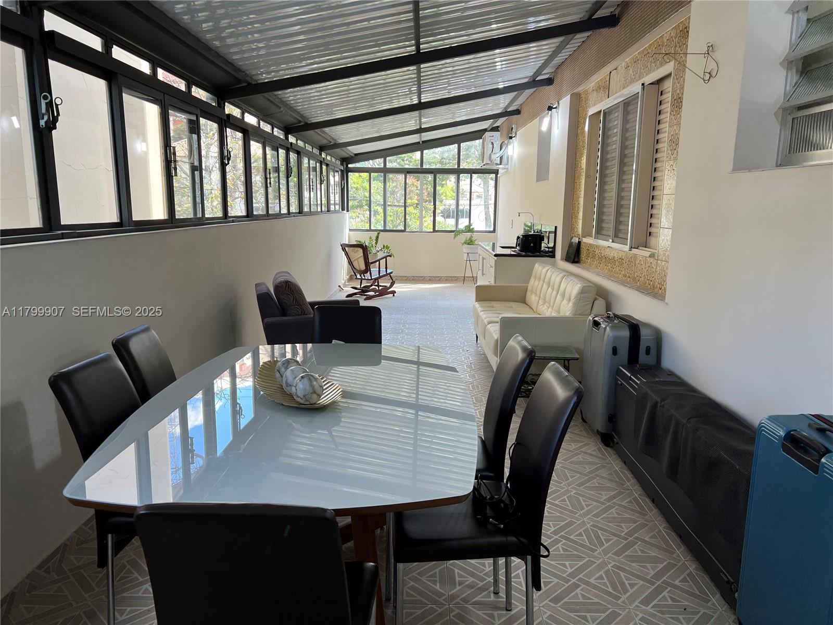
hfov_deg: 67.3
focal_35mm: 26
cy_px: 312
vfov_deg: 53.1
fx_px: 626
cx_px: 416
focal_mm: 5.7
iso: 40
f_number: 1.5
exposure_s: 1/120
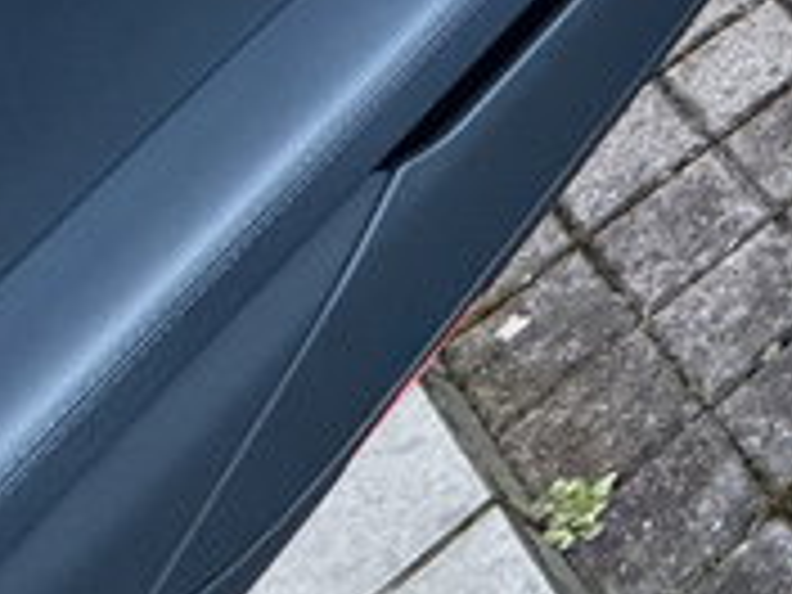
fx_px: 1396
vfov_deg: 19.0
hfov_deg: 17.3
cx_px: 1719
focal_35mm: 61
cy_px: -441
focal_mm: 2.22
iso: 320
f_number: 2.2
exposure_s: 1/103
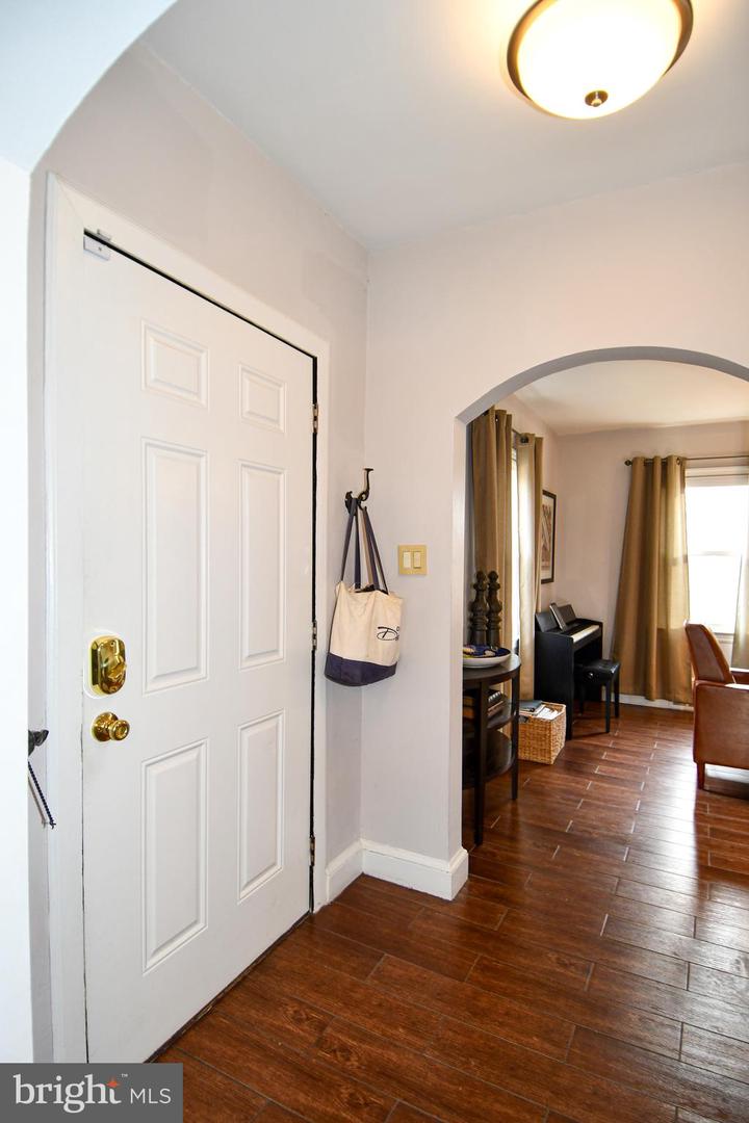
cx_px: 374
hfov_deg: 67.4
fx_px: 562
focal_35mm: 18
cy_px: 562
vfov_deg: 90.0
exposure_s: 1/60
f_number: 4
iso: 560
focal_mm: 12
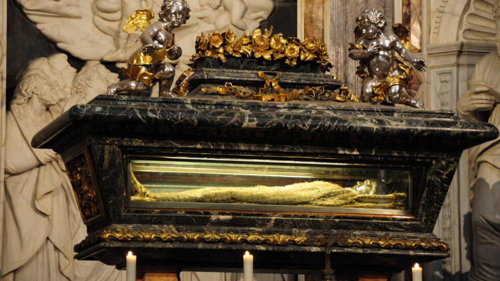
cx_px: 249
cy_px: 118
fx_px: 2195
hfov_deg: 13.0
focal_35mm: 166
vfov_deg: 7.3
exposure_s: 1/5
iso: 640
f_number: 5.3
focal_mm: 105
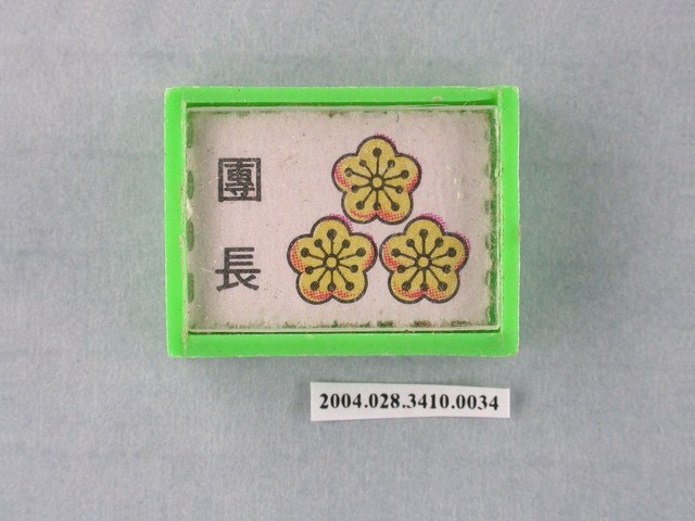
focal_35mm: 144
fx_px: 2891
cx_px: 348
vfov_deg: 10.3
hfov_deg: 13.7
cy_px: 260
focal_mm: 29.9
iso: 200
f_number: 6.2
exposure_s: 1/30
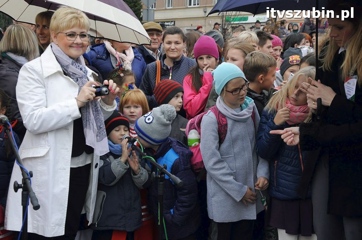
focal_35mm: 63
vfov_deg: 21.5
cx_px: 181
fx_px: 633
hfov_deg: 31.9
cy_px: 120
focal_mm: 42
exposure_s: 1/250
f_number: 8
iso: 800
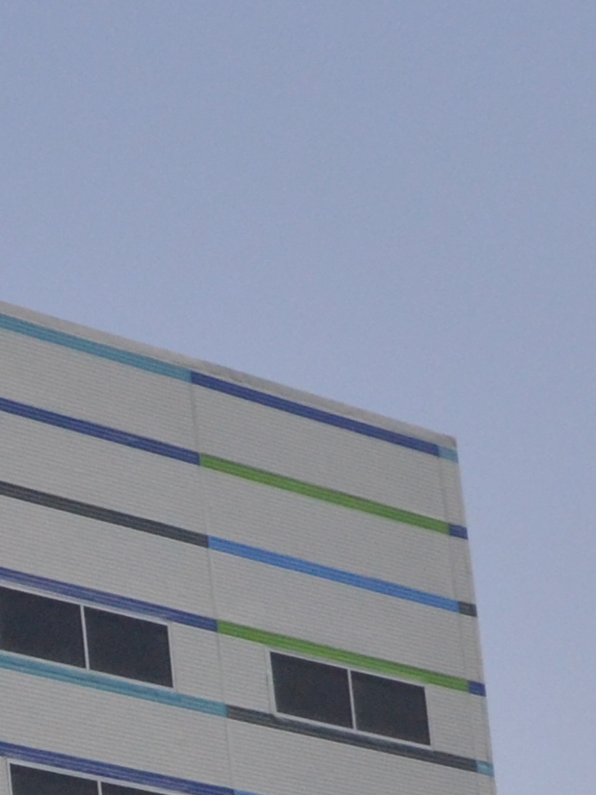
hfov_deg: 7.6
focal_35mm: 161
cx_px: -1390
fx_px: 3698
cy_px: 919
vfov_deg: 12.0
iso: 800
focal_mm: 20
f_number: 11
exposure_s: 1/2500
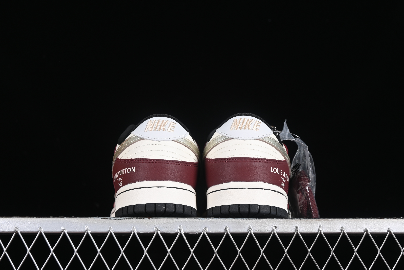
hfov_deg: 27.0
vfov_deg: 18.2
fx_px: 842
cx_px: 202
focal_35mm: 75
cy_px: 135
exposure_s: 1/60
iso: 160
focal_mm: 50
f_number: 6.3
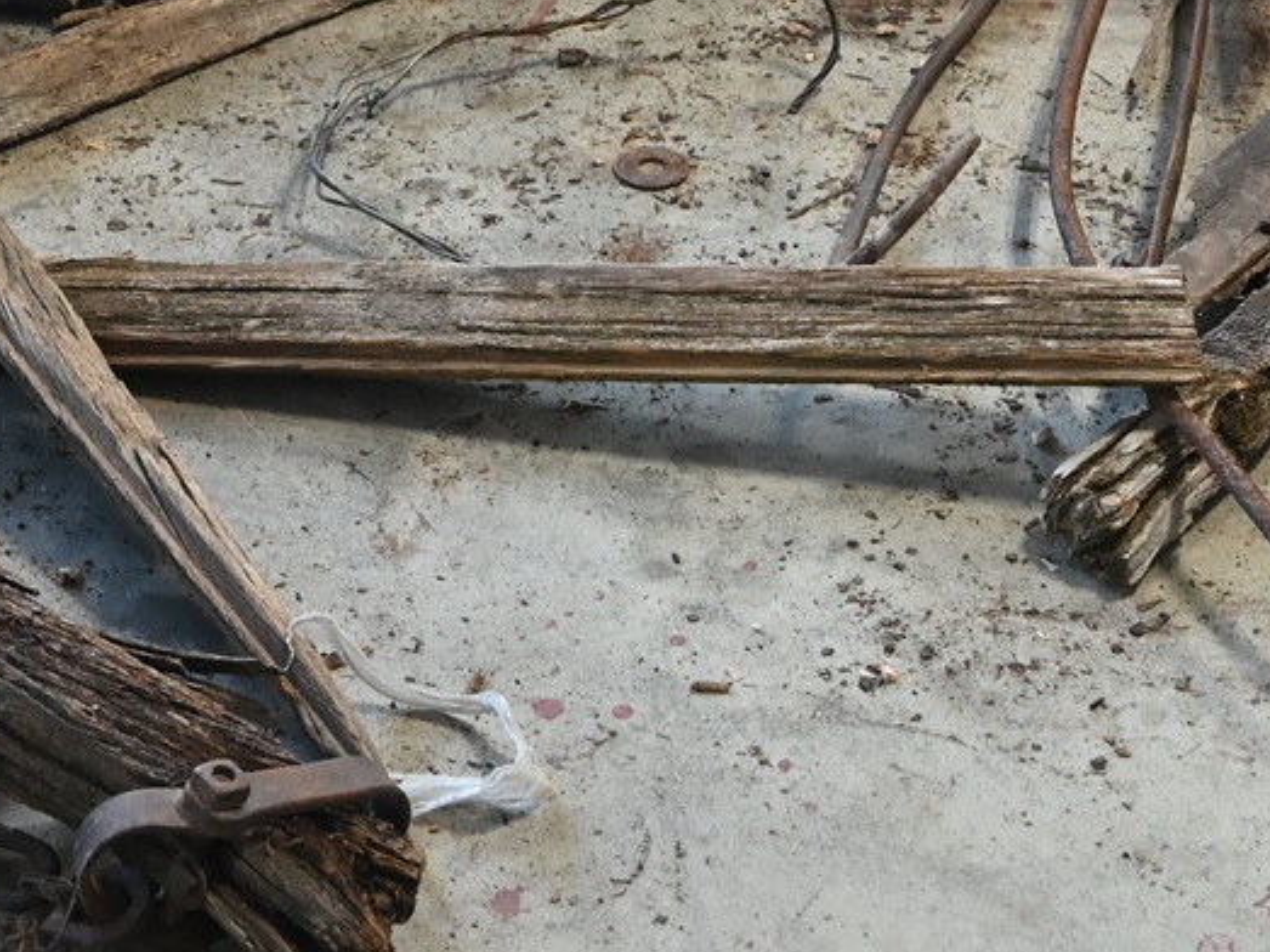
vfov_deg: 12.3
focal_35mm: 116
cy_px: -361
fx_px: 4249
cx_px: 415
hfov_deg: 17.0
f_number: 4.8
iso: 1100
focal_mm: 31.5
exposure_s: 1/125
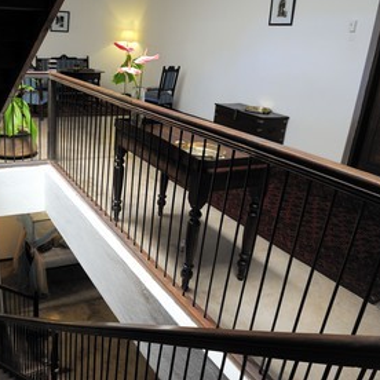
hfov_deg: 50.4
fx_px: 385
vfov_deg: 52.5
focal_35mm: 31
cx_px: 95
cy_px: 189
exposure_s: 1/5
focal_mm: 24
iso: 800
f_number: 6.3
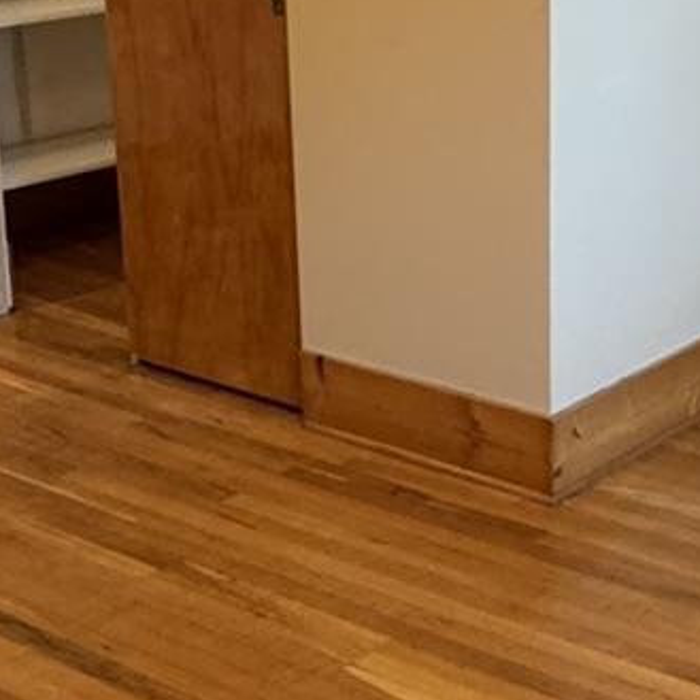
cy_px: 257
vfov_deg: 22.4
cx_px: 560
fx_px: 1762
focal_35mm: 77
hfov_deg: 22.2
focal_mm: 2.22
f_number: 2.2
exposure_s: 1/60
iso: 400
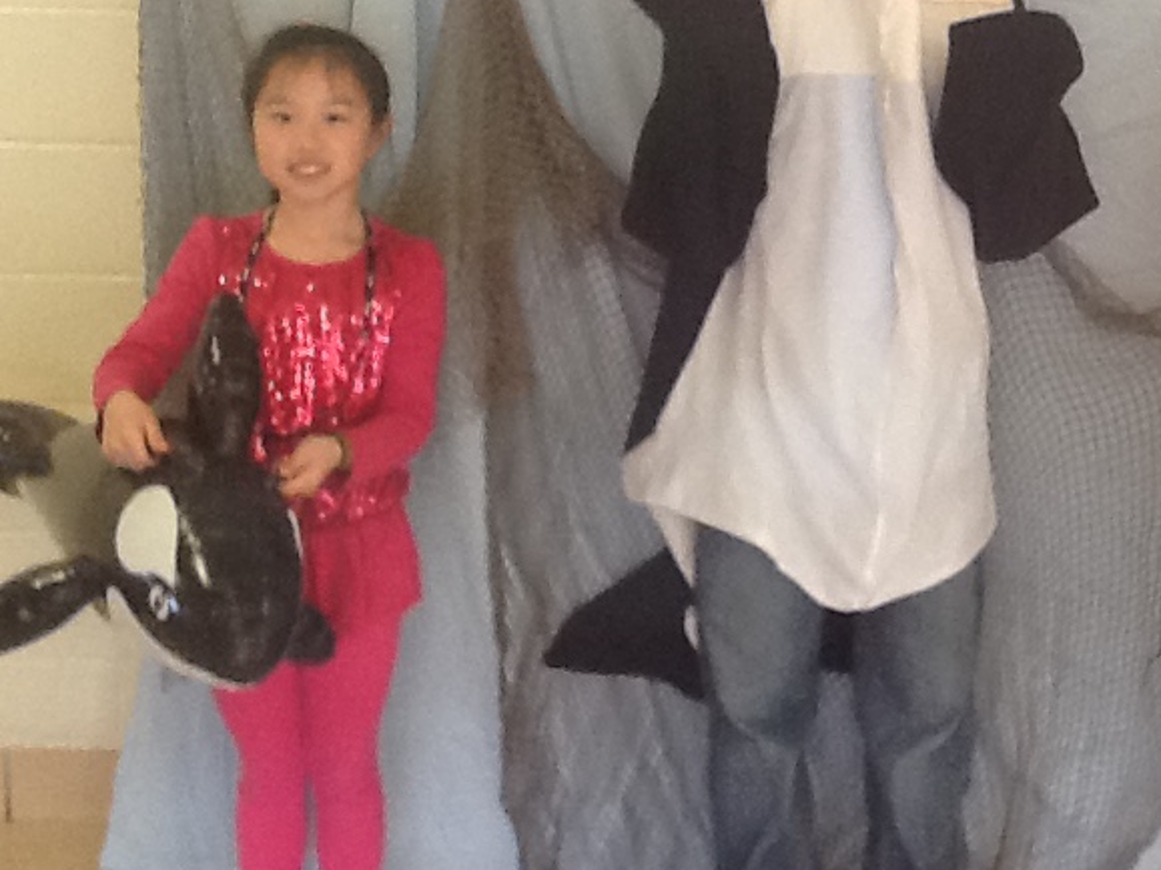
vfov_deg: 19.9
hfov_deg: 26.3
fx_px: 2448
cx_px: 898
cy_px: 156
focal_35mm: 73
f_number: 2.4
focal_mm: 2.03
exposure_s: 1/30
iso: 80
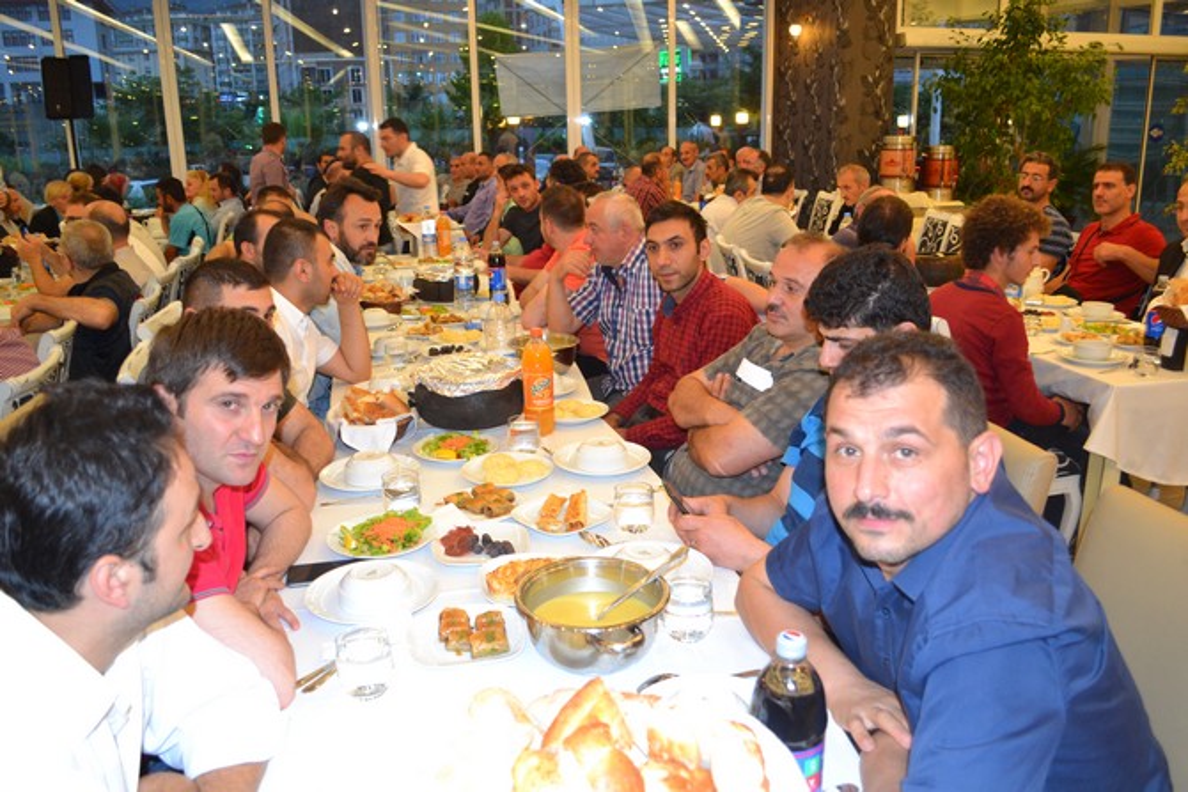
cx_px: 594
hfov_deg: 67.4
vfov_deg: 48.0
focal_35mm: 27
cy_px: 396
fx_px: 891
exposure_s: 1/60
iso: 1100
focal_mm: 18
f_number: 3.5
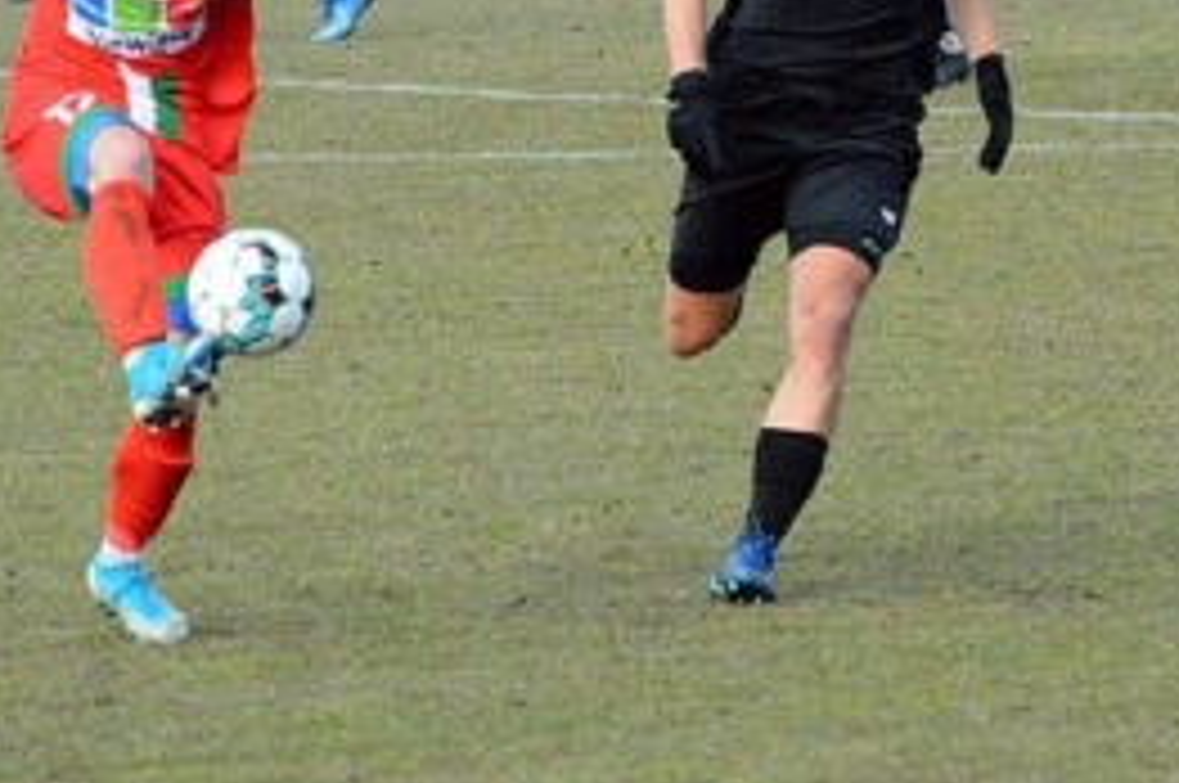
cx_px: 680
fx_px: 19691
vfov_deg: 2.3
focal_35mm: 602
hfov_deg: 3.4
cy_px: 169
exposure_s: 1/4000
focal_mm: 210
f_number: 11
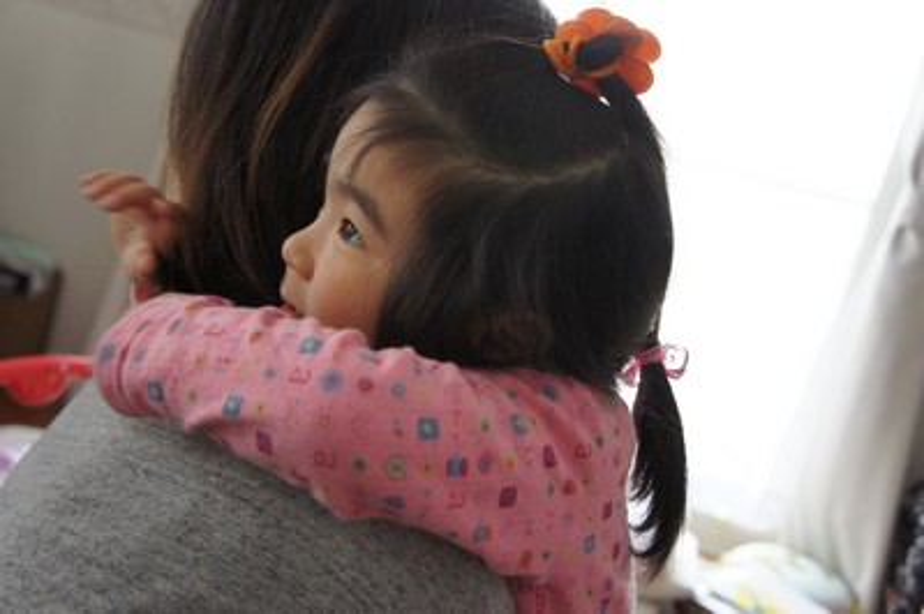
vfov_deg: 30.8
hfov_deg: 45.0
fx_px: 1116
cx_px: 462
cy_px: 307
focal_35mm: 44
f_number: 4
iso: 1000
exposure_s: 1/50
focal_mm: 29
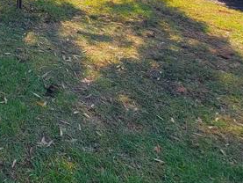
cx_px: -82
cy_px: -63
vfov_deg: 25.5
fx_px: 337
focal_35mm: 48
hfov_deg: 30.2
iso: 50
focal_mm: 2.2
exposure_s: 1/833
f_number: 2.2
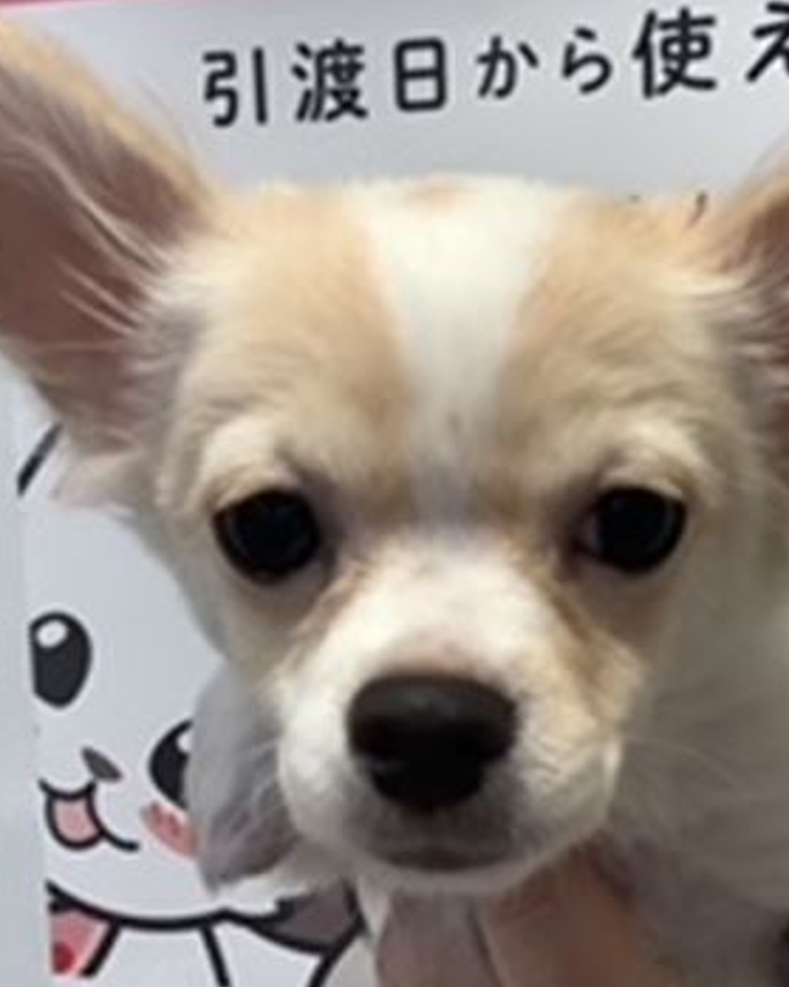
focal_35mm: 52
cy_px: 492
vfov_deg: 36.0
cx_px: 512
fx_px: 1519
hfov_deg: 29.0
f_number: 2.4
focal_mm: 3.3
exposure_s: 1/100
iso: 64
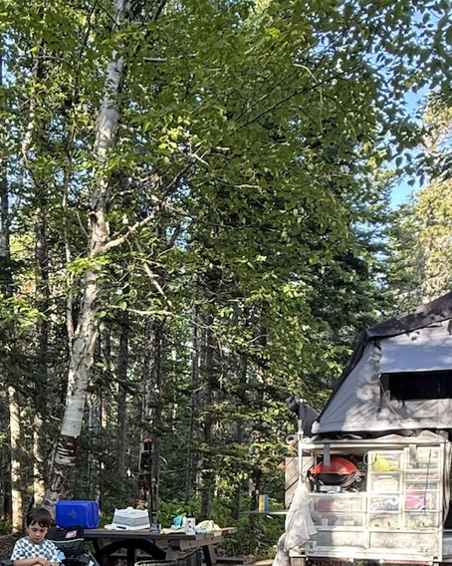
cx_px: 77
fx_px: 653
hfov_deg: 36.6
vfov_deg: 42.2
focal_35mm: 39
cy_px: 529
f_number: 2.2
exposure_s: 1/99
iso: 200
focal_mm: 2.22
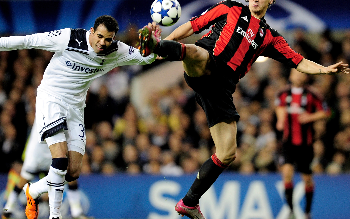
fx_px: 4970
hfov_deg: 4.0
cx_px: 162
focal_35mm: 521
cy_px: 93
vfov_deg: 2.5
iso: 2000
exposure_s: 1/800
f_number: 2.8
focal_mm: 400
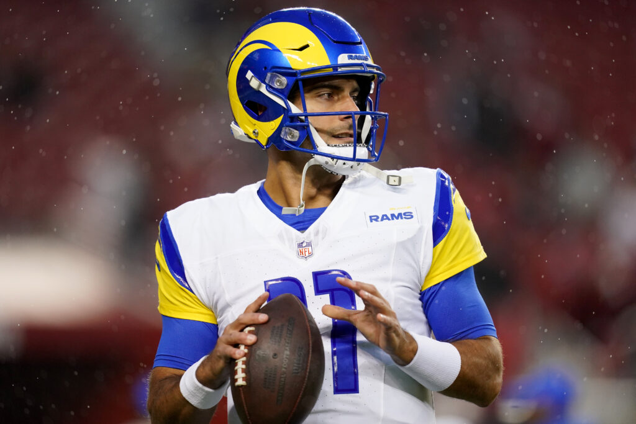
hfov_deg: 5.2
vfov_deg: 3.4
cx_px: 318
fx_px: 7067
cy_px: 212
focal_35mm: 400
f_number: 2.8
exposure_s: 1/3200
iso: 3200
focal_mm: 400
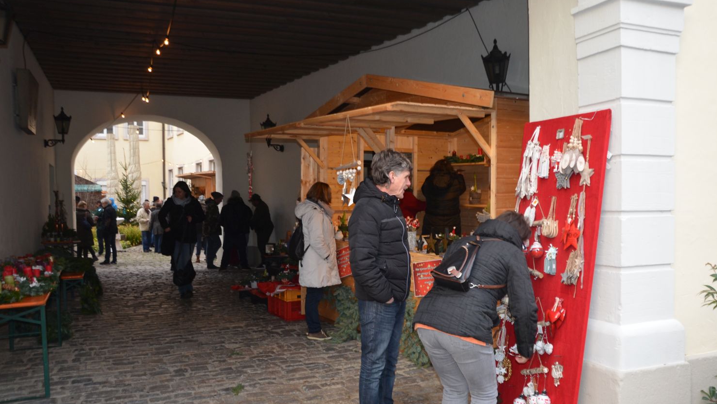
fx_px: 638
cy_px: 230
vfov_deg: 35.1
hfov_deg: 58.7
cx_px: 364
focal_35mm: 34
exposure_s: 1/100
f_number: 3.8
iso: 400
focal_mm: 21
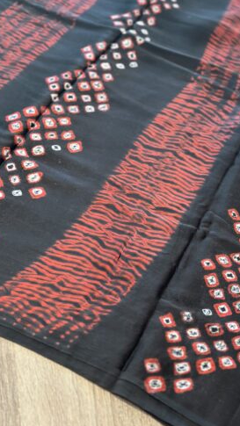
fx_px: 724
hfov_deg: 18.8
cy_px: 182
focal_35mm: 64
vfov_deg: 32.8
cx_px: 160
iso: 320
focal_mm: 6.86
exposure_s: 1/60
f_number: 1.78
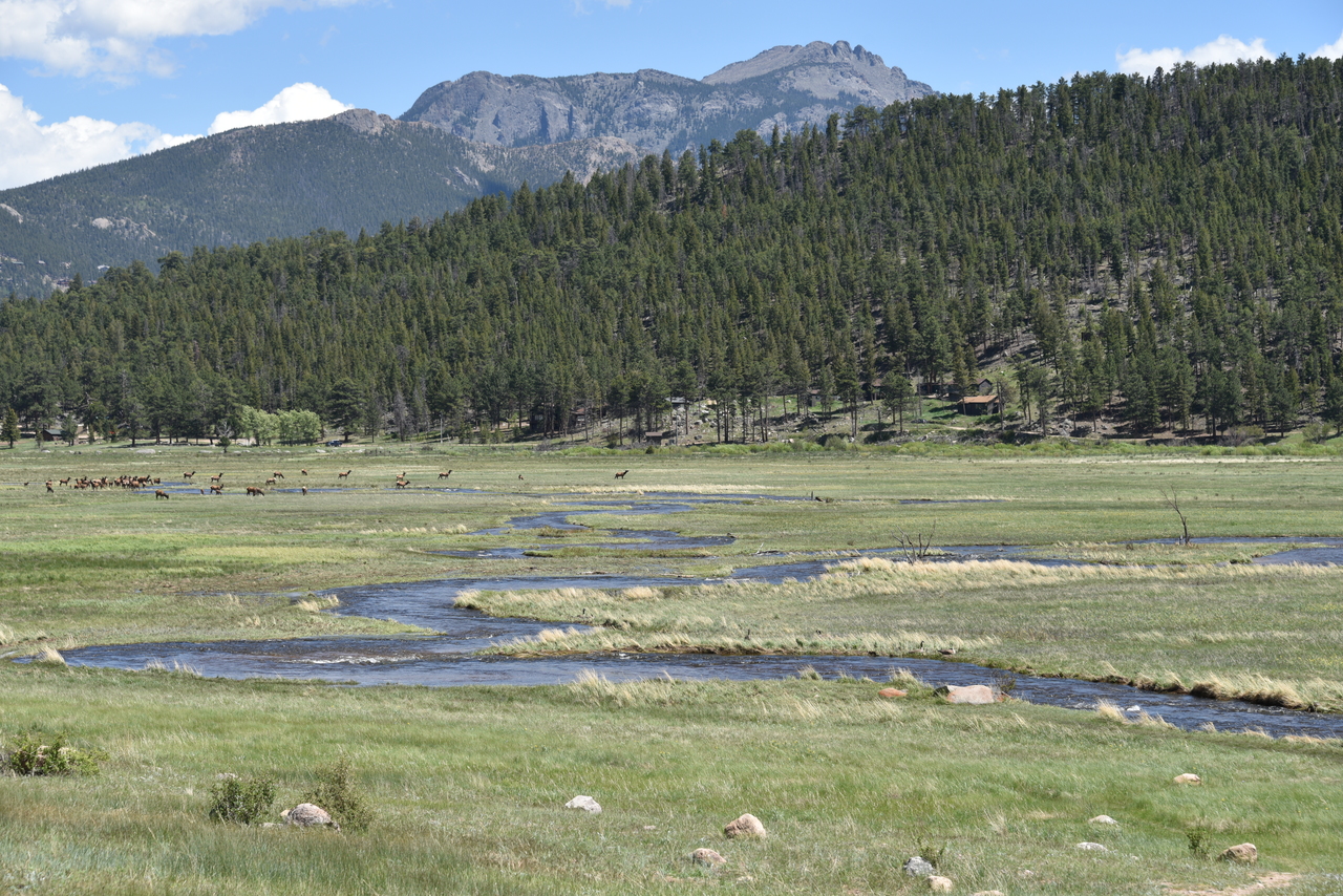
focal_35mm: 90
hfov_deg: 22.6
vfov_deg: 15.2
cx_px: 672
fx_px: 3358
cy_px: 448
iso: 100
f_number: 8
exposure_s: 1/250
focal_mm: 90
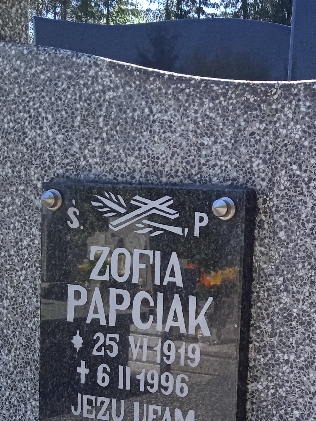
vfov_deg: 27.9
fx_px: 816
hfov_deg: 21.1
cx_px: 324
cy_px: 375
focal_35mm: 67
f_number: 2.2
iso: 111
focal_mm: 3.43
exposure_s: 1/258
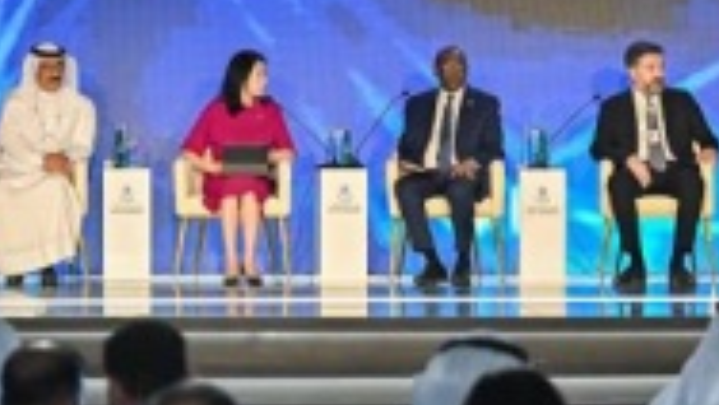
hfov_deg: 8.6
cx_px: 275
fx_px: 4788
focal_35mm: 251
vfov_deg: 4.8
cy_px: -90
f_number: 3.5
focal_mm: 75
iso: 1250
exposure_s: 1/200
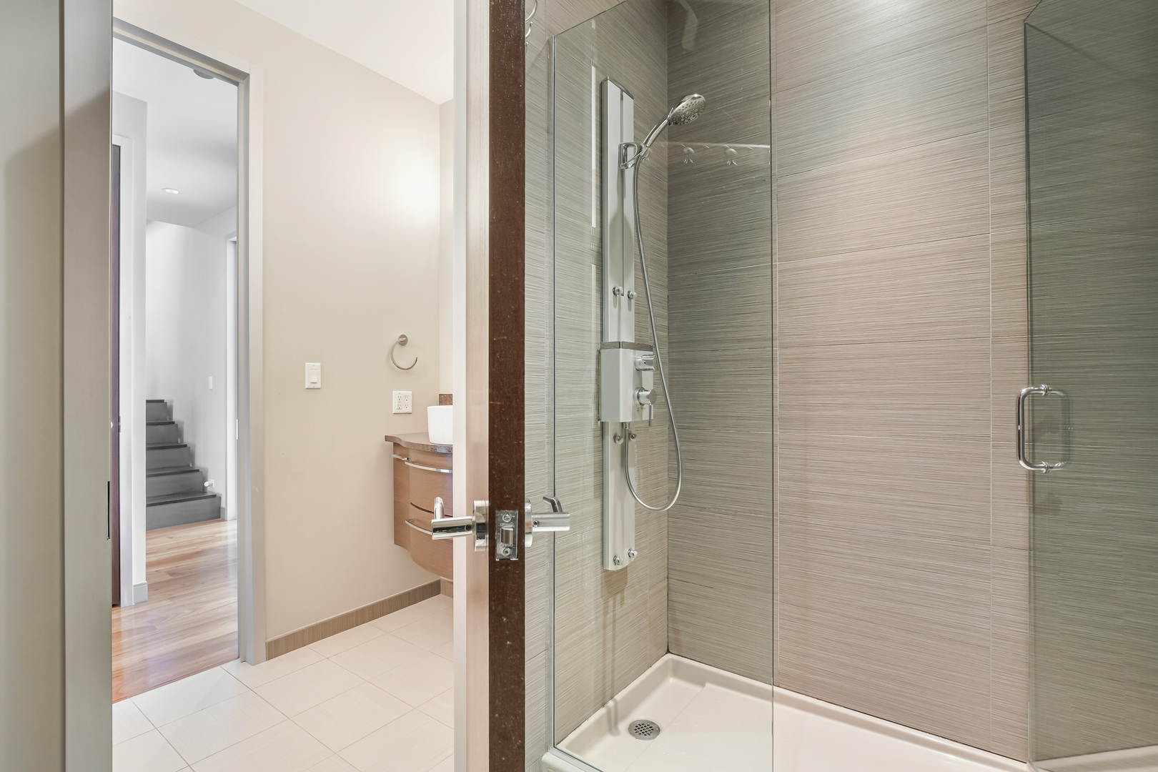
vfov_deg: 73.7
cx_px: 579
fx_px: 515
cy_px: 386
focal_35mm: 16
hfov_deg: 96.7
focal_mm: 11
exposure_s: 1/13
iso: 320
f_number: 8
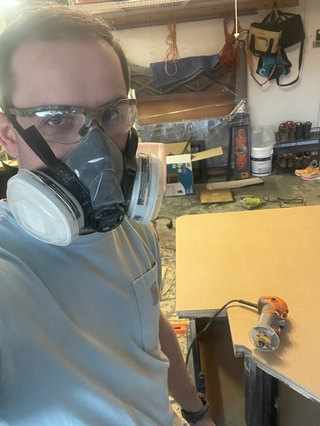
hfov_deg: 46.8
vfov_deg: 60.0
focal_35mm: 30
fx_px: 370
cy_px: 213
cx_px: 160
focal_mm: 2.71
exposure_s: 1/40
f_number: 2.2
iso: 400
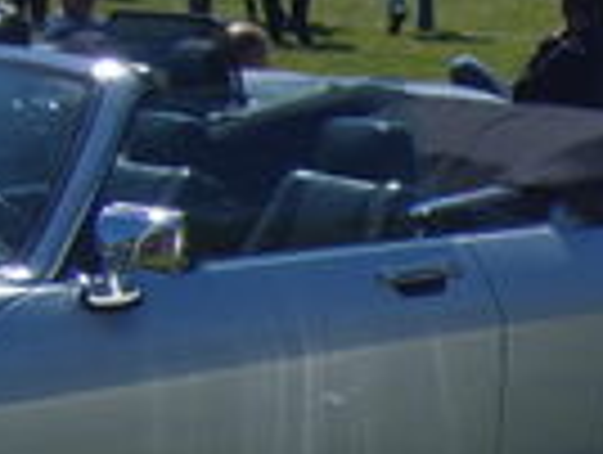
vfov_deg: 8.6
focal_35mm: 167
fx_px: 2914
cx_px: 1125
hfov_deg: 11.0
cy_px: 818
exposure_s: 1/500
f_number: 7.1
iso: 80
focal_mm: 7.4
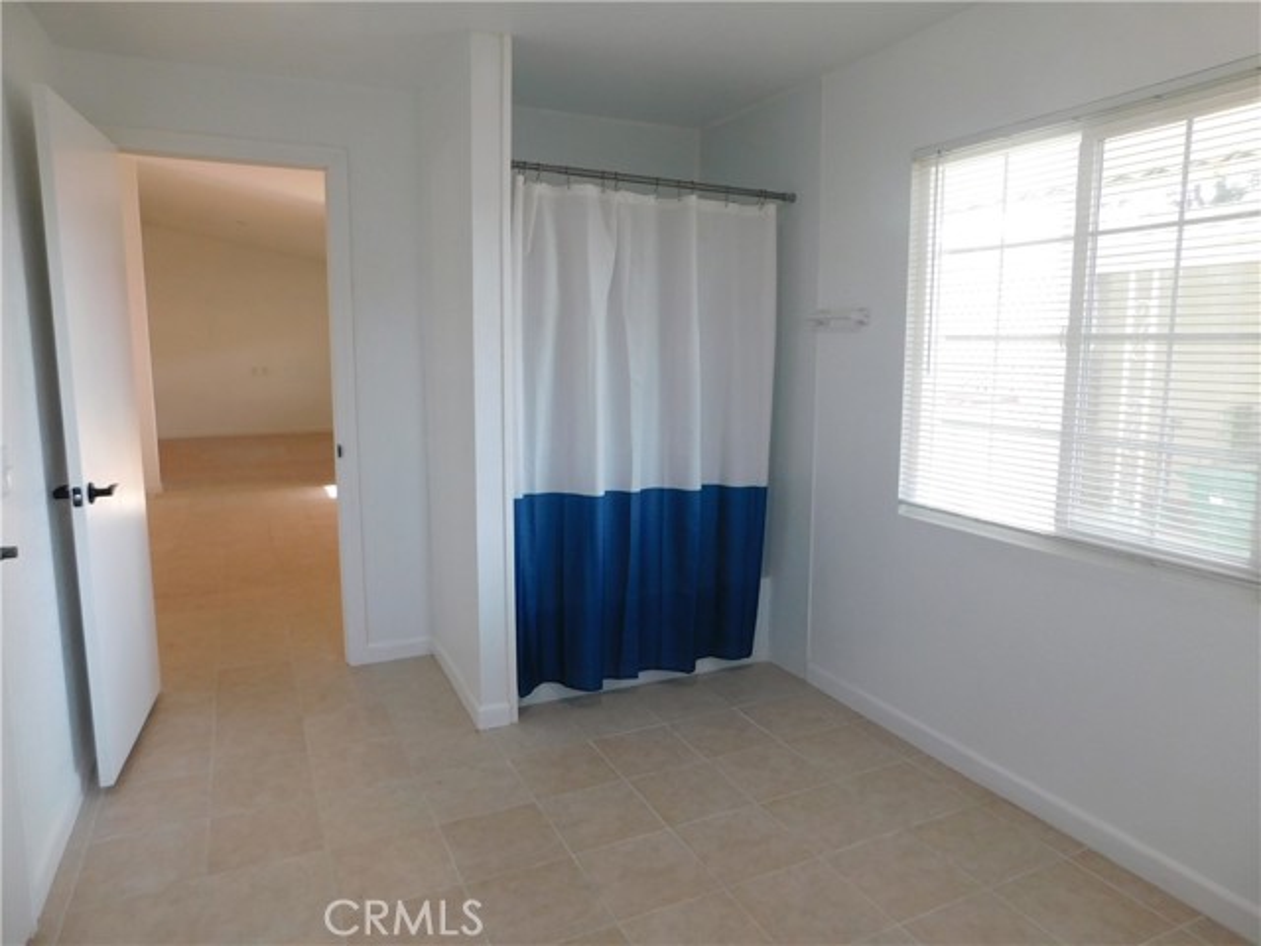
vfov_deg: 58.9
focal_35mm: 23
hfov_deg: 73.9
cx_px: 630
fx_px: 838
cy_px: 473
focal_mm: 4
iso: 125
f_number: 3
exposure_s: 1/40
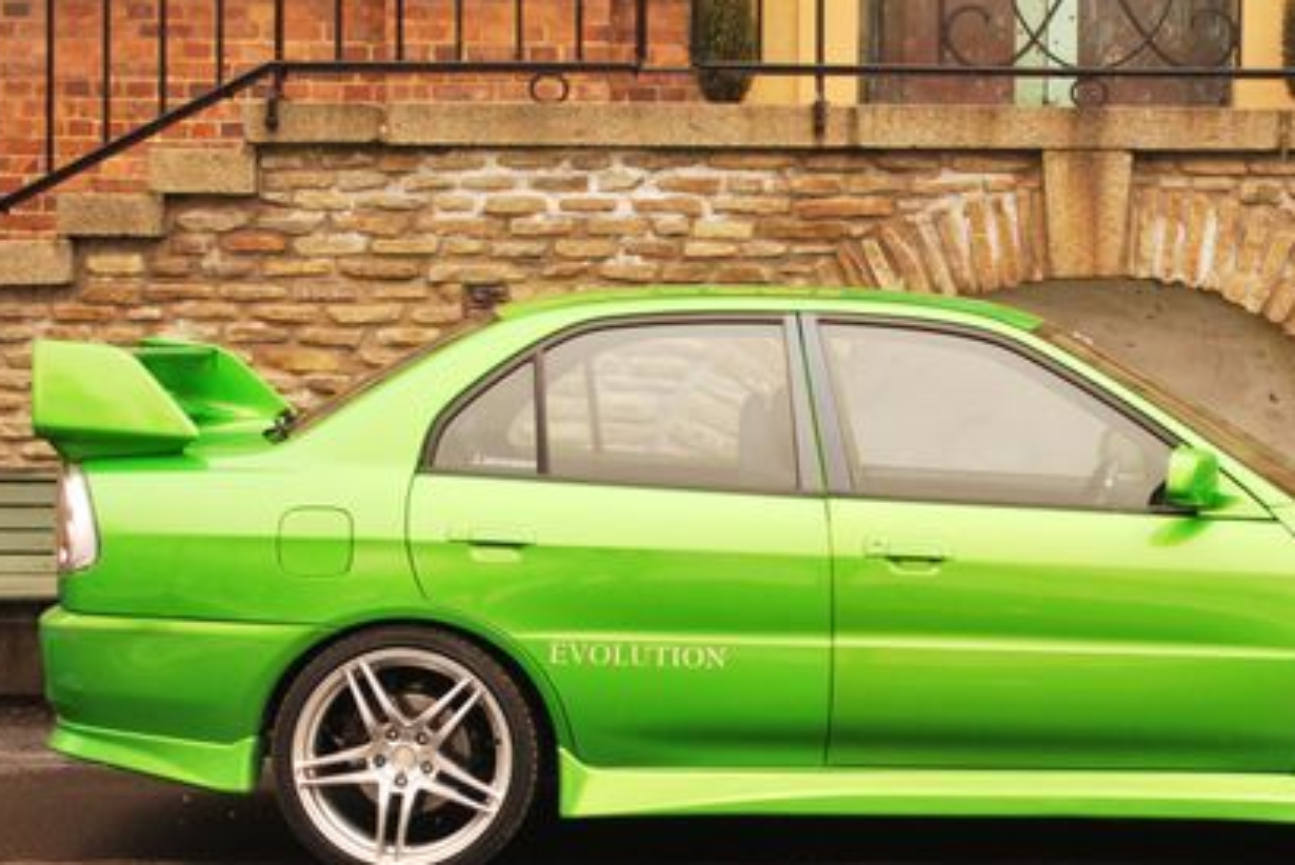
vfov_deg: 15.4
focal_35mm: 89
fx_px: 3204
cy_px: 565
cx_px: 891
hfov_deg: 22.7
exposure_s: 1/200
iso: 400
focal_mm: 38
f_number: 5.3
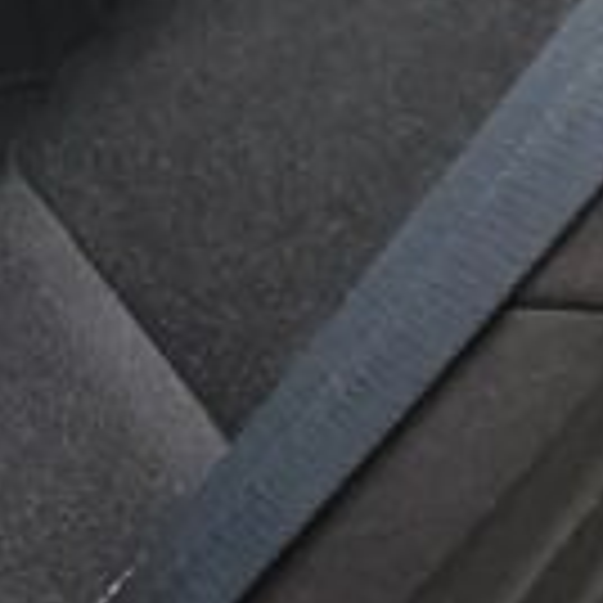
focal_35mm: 155
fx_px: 3055
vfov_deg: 11.3
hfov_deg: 8.5
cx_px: -1449
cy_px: 248
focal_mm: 5.4
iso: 320
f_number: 1.8
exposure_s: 1/100
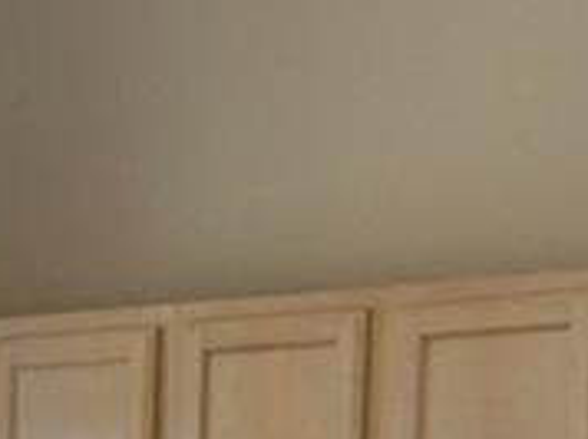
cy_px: 994
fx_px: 3223
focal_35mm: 190
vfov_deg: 7.4
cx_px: -307
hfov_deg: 10.1
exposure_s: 1/25
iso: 32
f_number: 2.4
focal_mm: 3.3
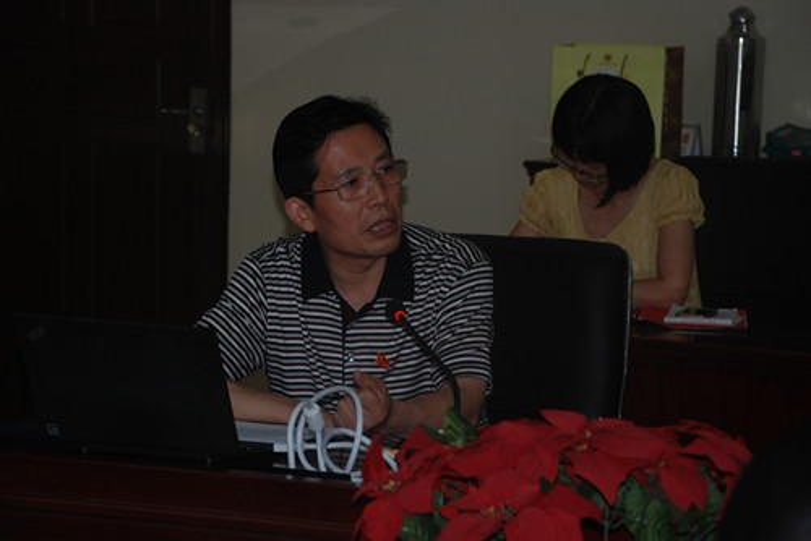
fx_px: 2705
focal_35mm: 120
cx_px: 406
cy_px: 270
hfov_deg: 17.1
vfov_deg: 11.4
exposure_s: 1/60
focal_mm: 80
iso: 200
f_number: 5.6
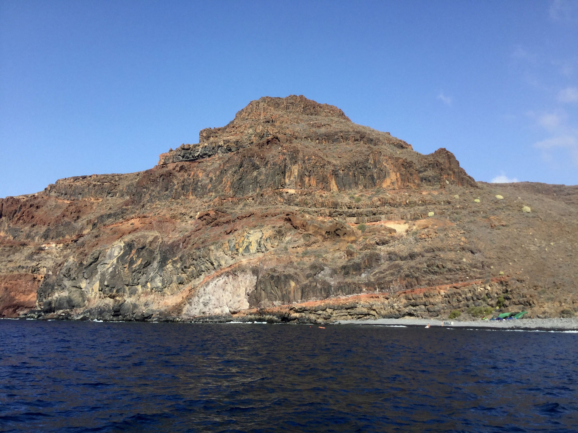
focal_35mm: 31
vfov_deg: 45.4
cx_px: 289
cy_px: 216
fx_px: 518
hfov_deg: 58.4
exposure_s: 1/1031
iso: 25
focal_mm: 3.3
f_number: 2.4
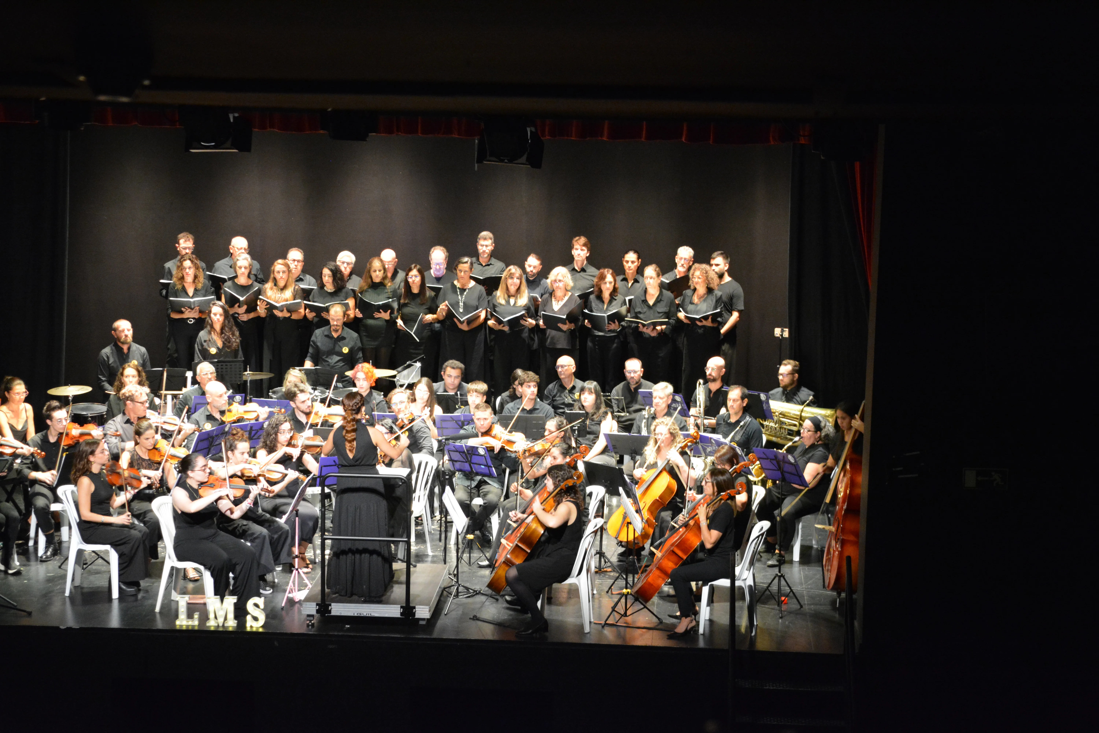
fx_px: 2106
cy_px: 366
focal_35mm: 69
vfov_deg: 19.7
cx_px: 550
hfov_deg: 29.2
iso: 3200
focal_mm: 46
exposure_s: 1/25
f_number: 4.8
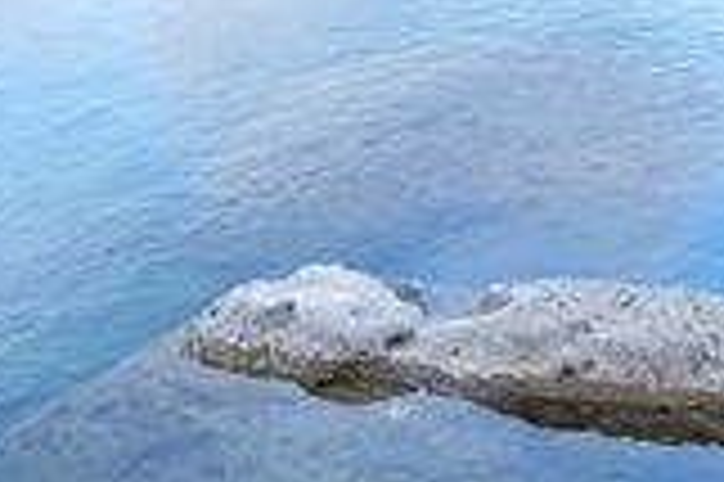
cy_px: 349
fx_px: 2431
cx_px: 1070
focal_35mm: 121
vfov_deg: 11.3
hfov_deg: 15.7
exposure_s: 1/125
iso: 125
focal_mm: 11.12
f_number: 4
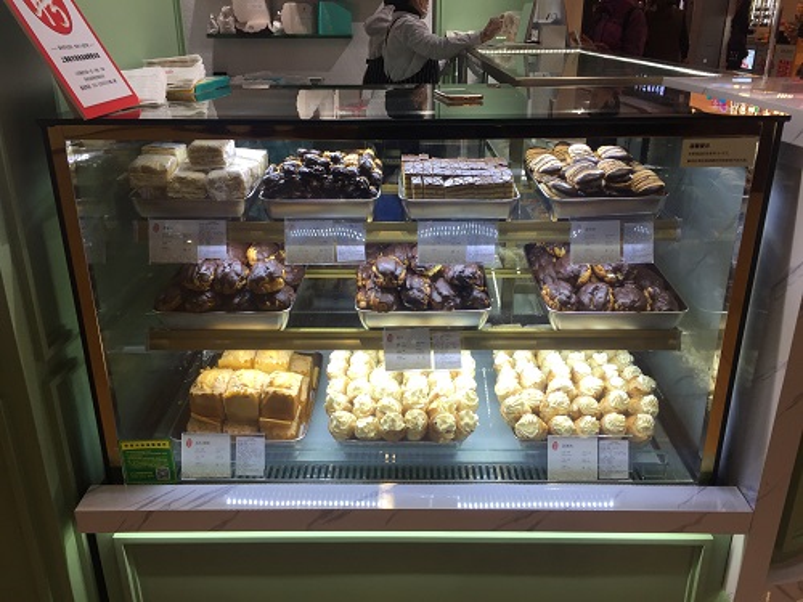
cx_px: 402
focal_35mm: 29
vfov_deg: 48.2
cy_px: 301
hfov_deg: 61.7
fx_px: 673
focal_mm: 4.15
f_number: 2.2
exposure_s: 1/100
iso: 40
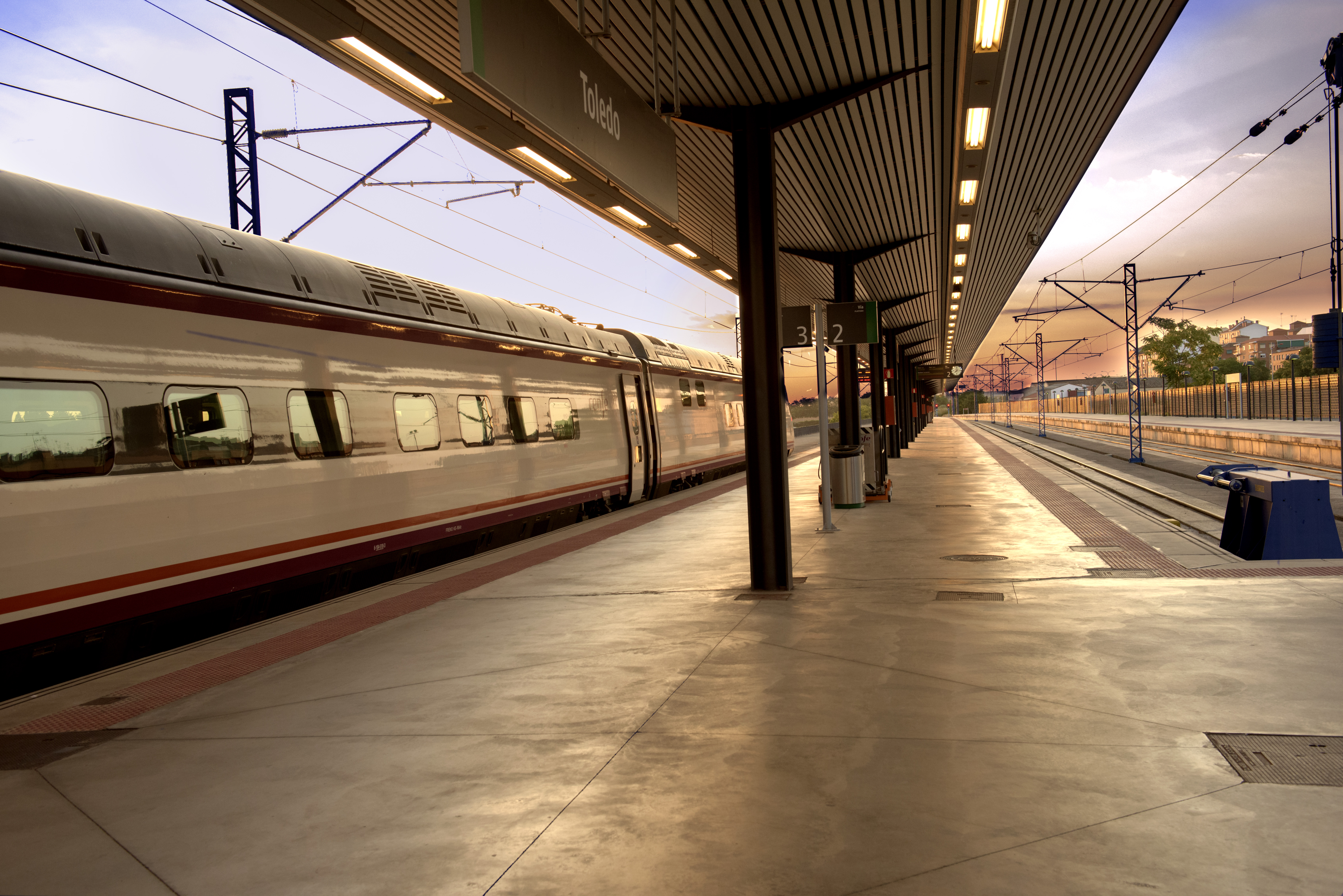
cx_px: 672
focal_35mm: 36
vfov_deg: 36.9
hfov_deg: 53.1
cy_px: 448
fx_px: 1343
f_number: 7.1
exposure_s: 1/200
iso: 800
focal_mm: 36
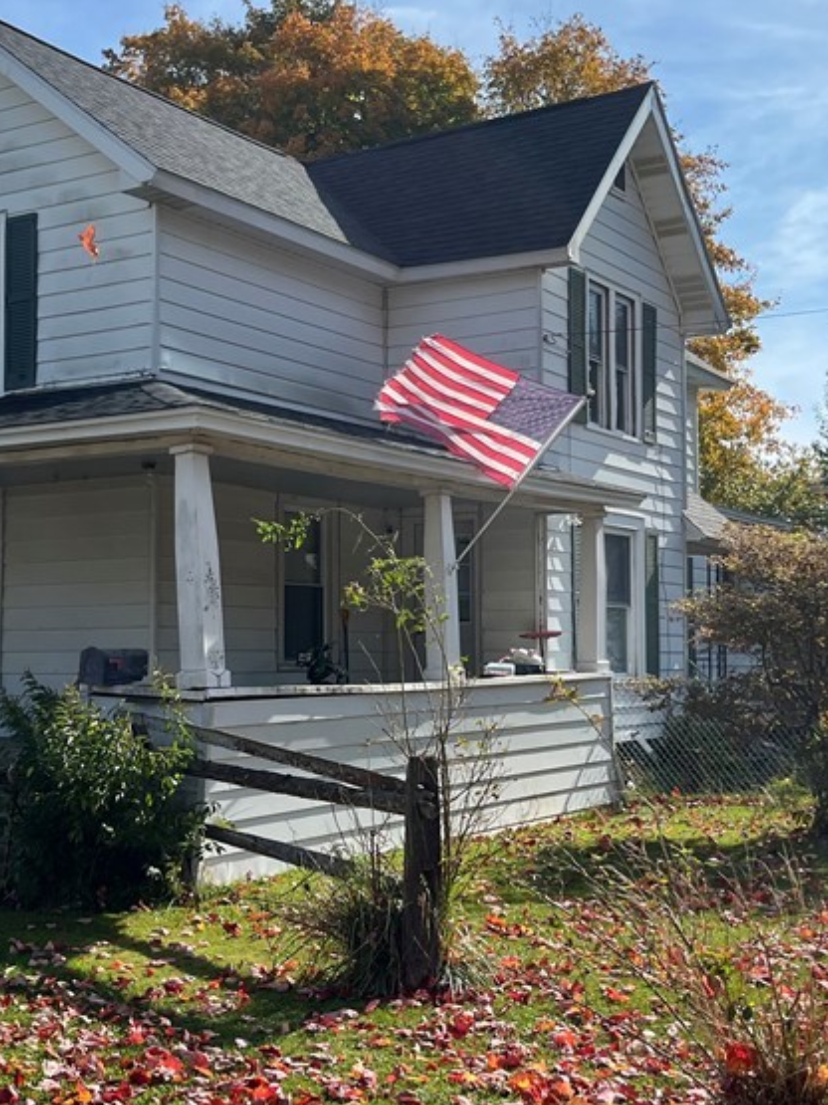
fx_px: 1531
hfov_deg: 30.2
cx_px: 380
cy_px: 555
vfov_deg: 39.7
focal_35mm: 48
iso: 50
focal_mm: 5.1
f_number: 1.6
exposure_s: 1/2222
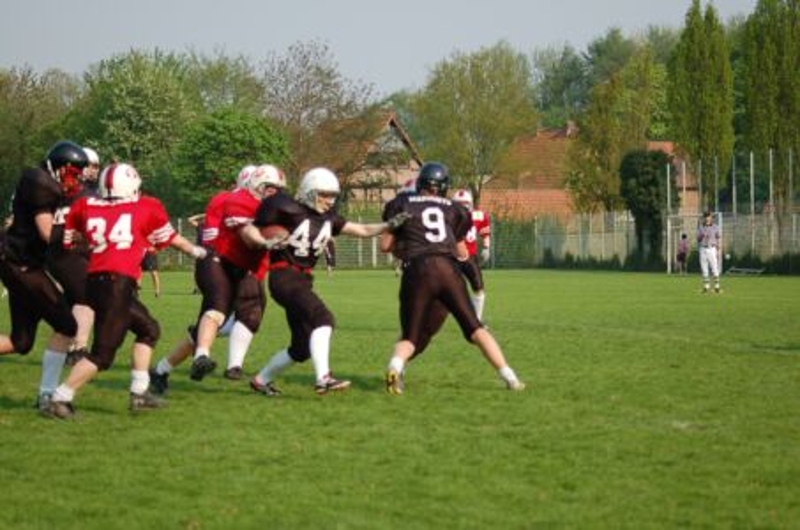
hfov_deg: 19.5
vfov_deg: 13.0
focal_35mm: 105
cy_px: 265
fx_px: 2328
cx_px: 400
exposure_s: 1/1000
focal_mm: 70
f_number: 4
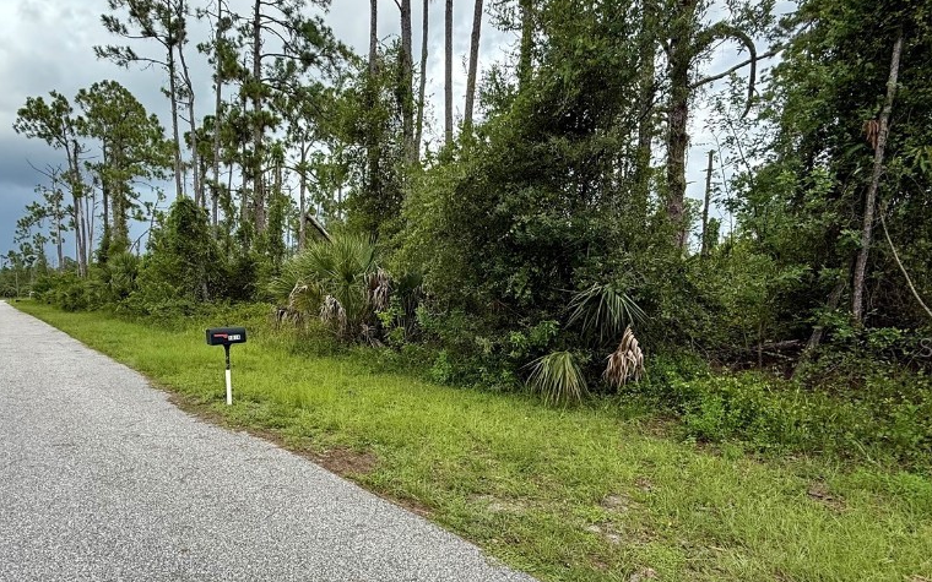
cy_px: 347
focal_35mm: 20
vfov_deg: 59.2
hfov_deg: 84.6
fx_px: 508
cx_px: 407
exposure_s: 1/1017
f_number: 2.2
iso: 64
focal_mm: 2.22
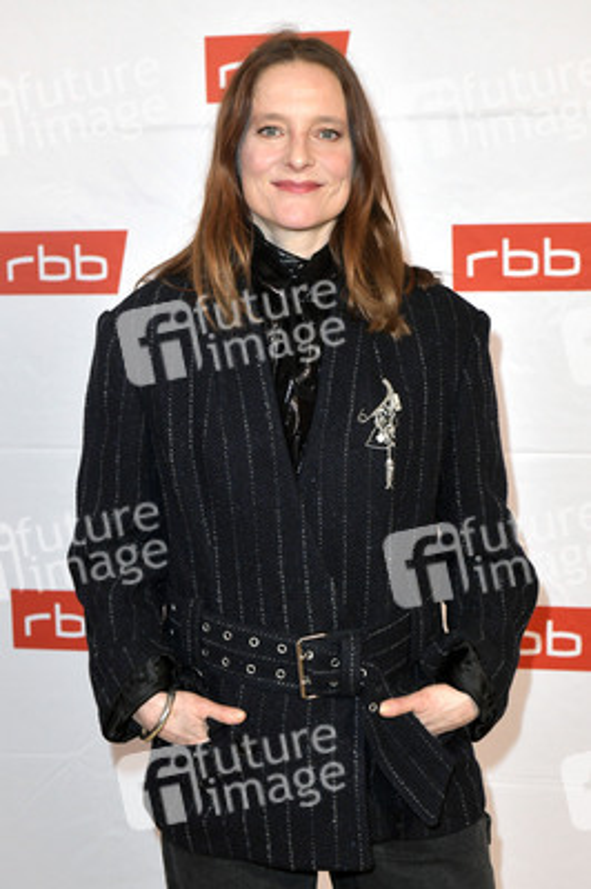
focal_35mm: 60
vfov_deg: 33.4
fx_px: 1480
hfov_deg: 22.6
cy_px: 444
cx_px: 296
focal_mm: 60
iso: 2500
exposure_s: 1/200
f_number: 6.3
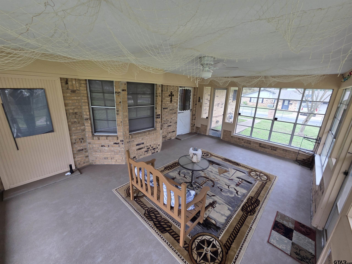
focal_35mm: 13
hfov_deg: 106.2
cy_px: 132
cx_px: 176
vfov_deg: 89.9
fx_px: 132
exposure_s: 1/120
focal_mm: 2.2
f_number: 2.2
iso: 80
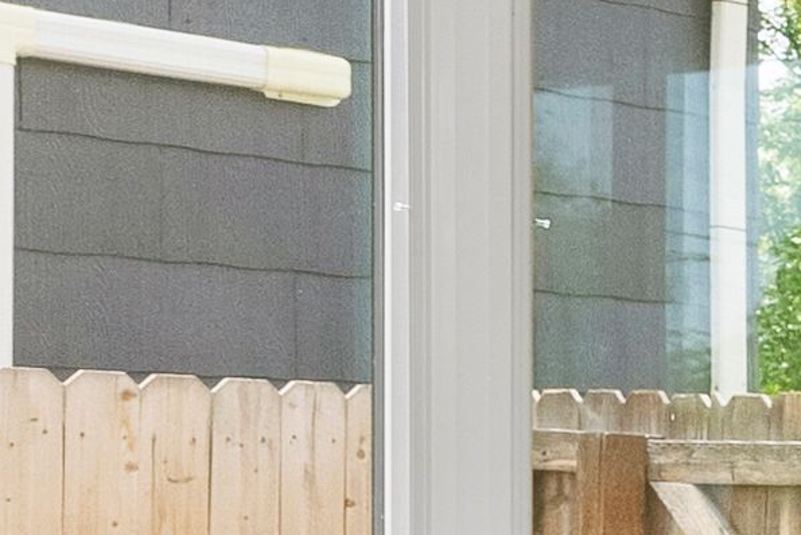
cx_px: 2088
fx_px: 2537
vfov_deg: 11.9
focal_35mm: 114
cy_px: 569
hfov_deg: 12.6
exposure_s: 1/20
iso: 400
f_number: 8
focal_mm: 16
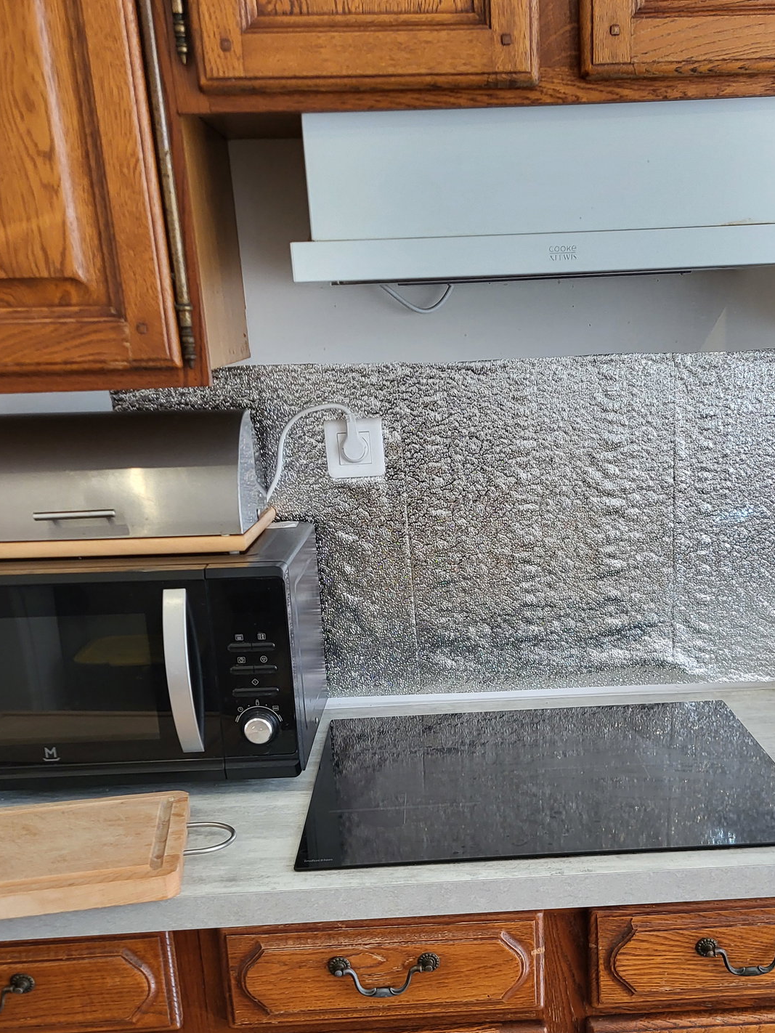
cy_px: 711
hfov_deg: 36.5
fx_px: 1164
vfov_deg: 46.9
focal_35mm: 39
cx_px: 504
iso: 125
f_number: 1.8
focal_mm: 5.4
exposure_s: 1/100
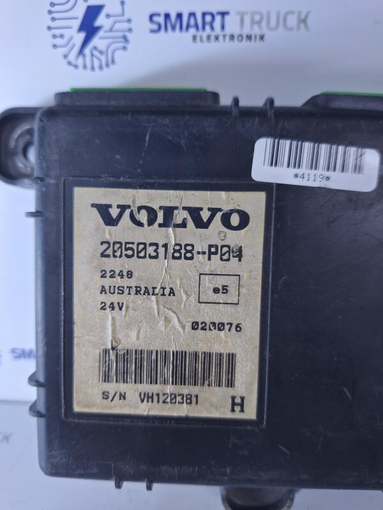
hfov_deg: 58.9
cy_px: 255
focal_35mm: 23
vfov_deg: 73.9
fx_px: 339
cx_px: 192
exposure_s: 1/50
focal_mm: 5.54
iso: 125
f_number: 1.8
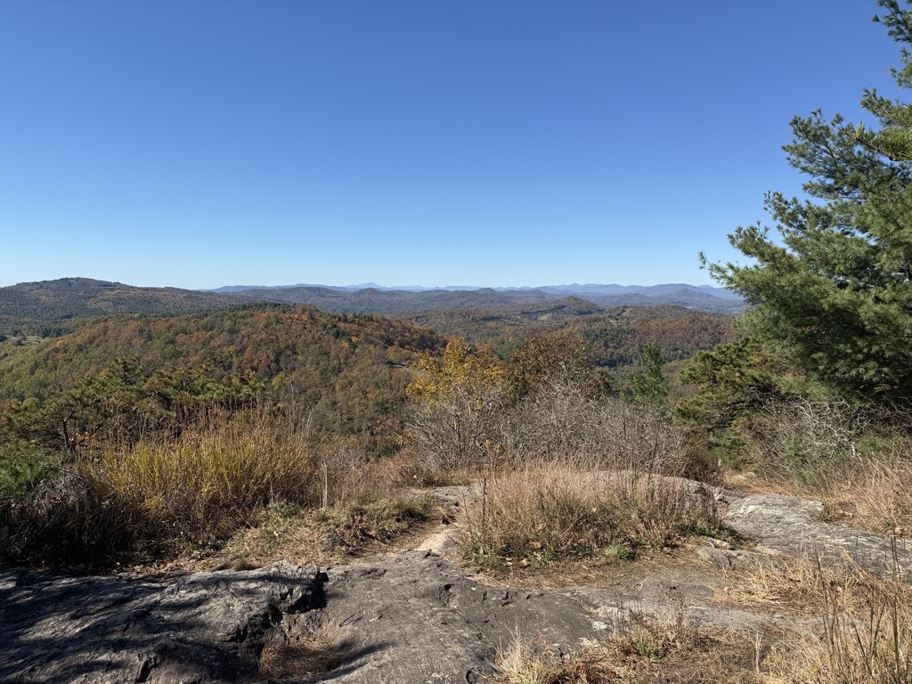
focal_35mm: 24
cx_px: 456
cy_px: 342
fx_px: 632
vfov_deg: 56.8
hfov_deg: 71.6
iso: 80
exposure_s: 1/4405
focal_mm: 6.76
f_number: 1.78
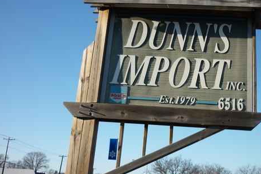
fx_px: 333
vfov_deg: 29.2
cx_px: 173
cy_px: 77
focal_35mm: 46
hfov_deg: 42.2
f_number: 2.8
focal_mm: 5.5
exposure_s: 1/1000
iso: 80
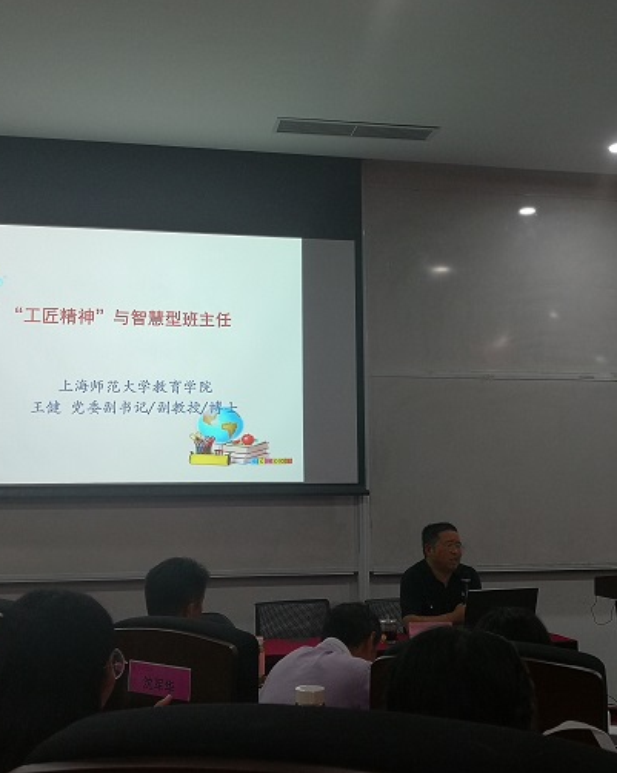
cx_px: 329
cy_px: 383
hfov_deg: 36.4
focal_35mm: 41
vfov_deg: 44.8
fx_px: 937
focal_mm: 3.95
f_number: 1.6
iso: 100
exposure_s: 1/100
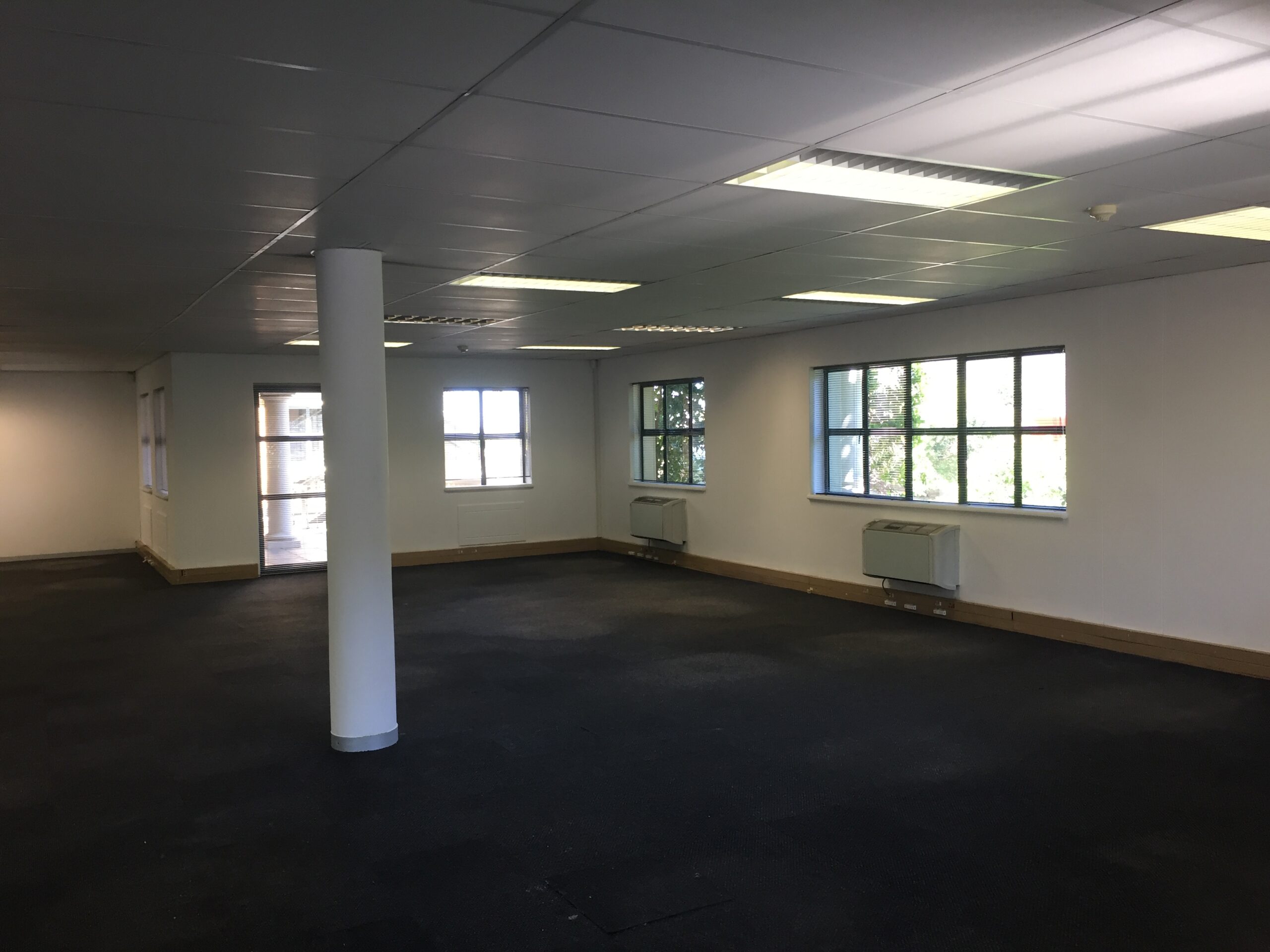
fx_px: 1064
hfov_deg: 61.7
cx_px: 635
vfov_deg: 48.2
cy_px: 476
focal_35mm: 29
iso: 32
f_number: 2.2
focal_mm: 4.15
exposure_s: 1/33
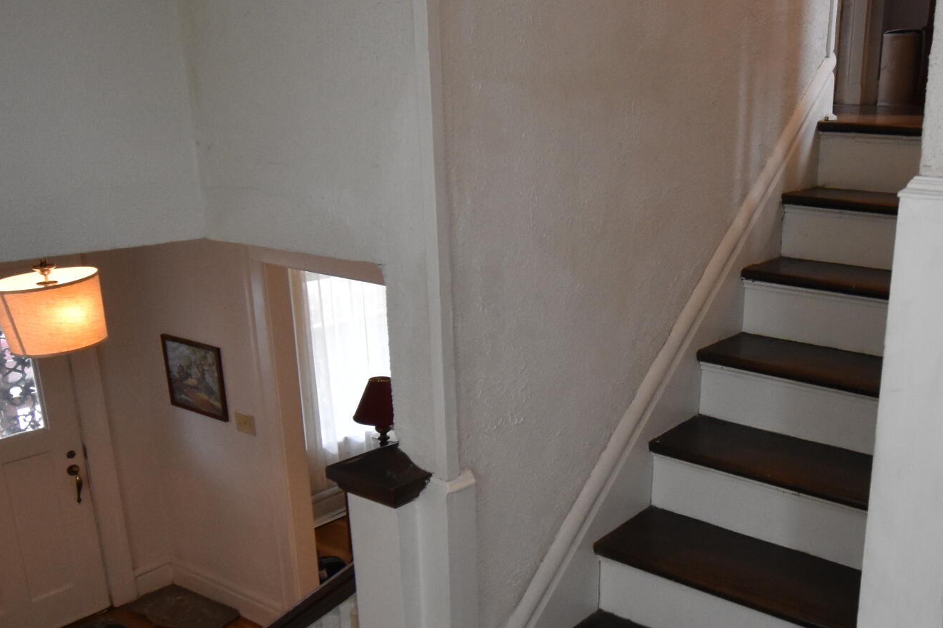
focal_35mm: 34
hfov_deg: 54.6
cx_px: 631
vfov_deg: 38.5
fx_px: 890
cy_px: 407
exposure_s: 1/125
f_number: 4.5
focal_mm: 10
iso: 1600
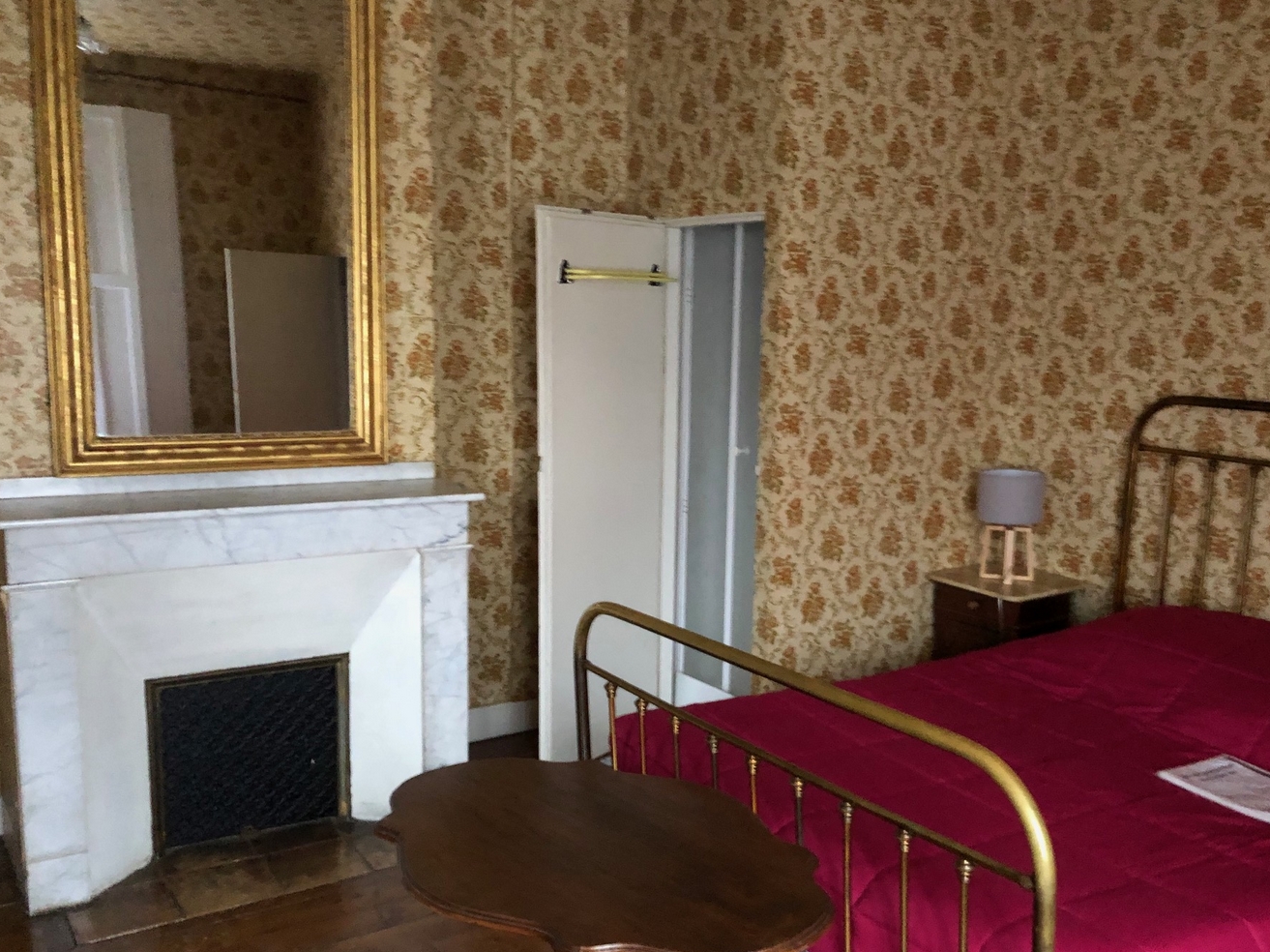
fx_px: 1174
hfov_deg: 56.8
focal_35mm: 32
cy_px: 509
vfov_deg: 44.1
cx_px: 678
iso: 100
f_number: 1.8
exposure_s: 1/4
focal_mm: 4
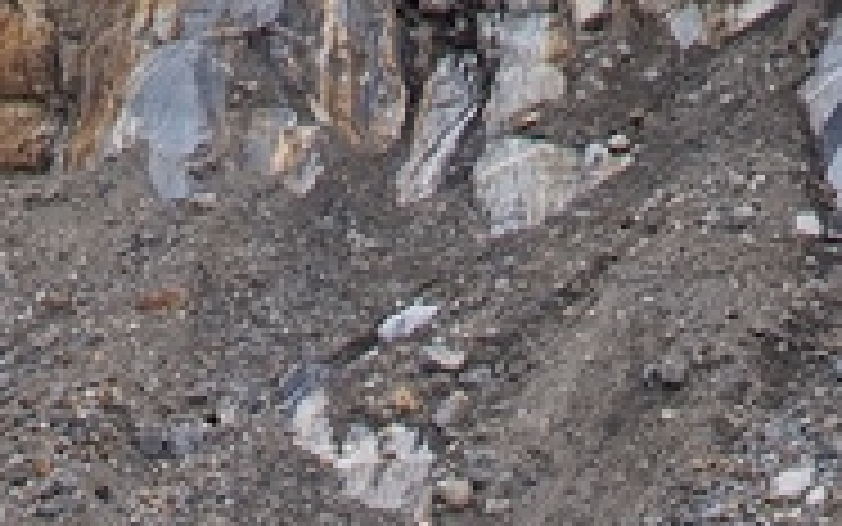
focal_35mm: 837
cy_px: 1686
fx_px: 19213
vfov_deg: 1.6
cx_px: 540
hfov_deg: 2.5
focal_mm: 120
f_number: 4
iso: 140
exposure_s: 1/250
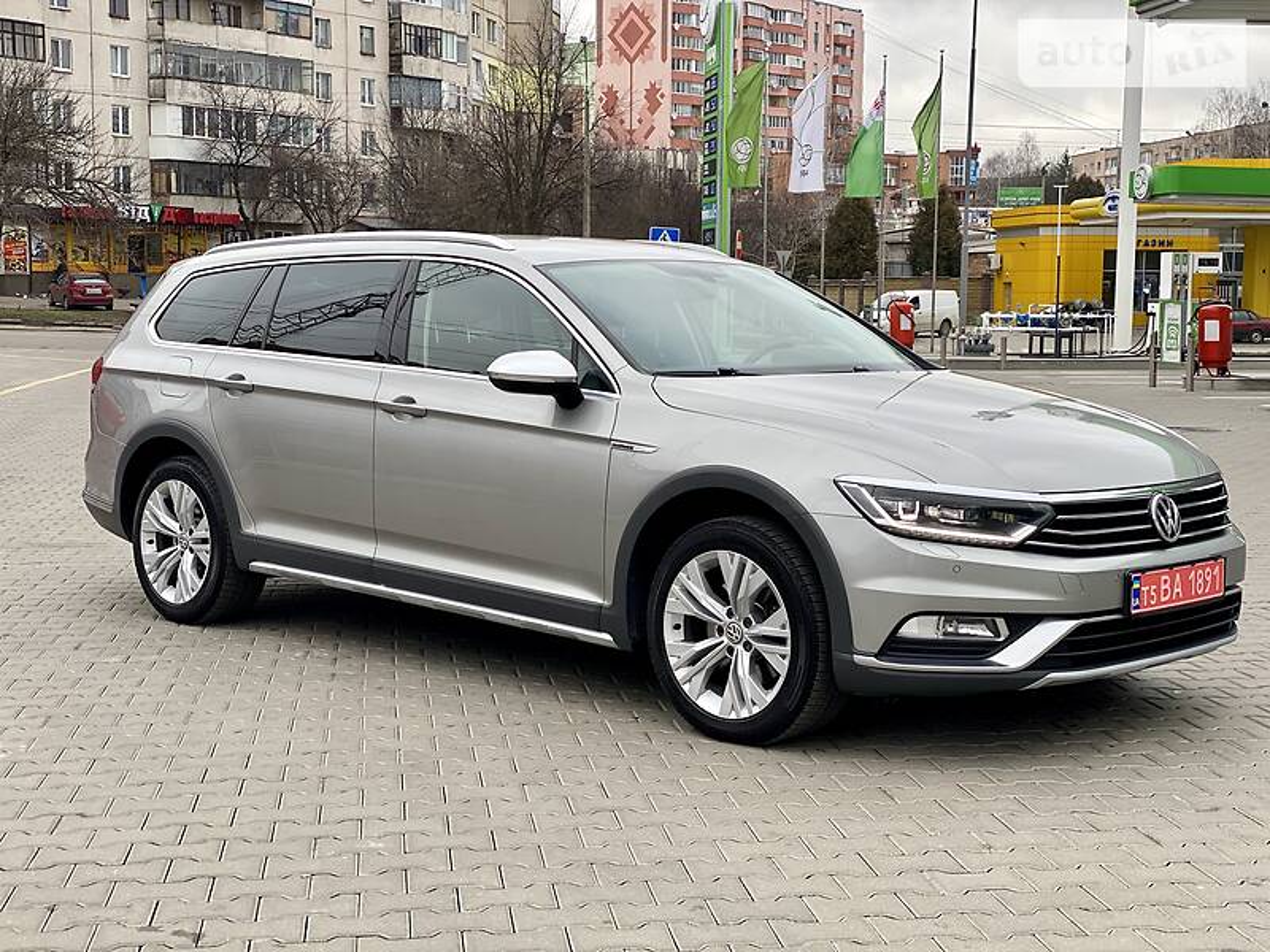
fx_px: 1908
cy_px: 476
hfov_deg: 36.8
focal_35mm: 52
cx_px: 635
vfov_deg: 28.0
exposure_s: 1/122
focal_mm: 6
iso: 25
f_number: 2
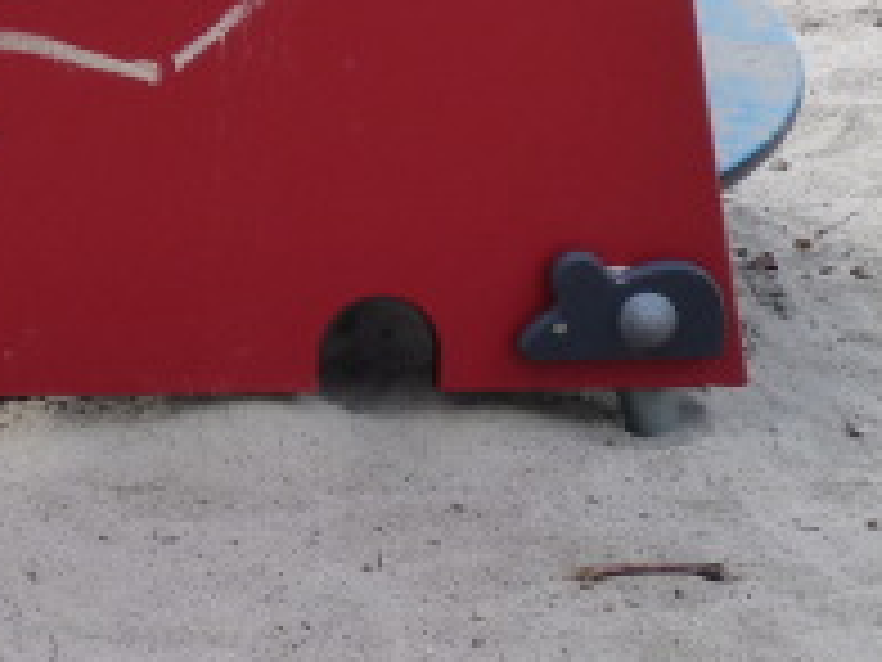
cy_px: -378
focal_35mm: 200
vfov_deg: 7.3
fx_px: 5096
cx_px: -788
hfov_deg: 9.4
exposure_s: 1/160
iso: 125
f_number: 4
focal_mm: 8.7
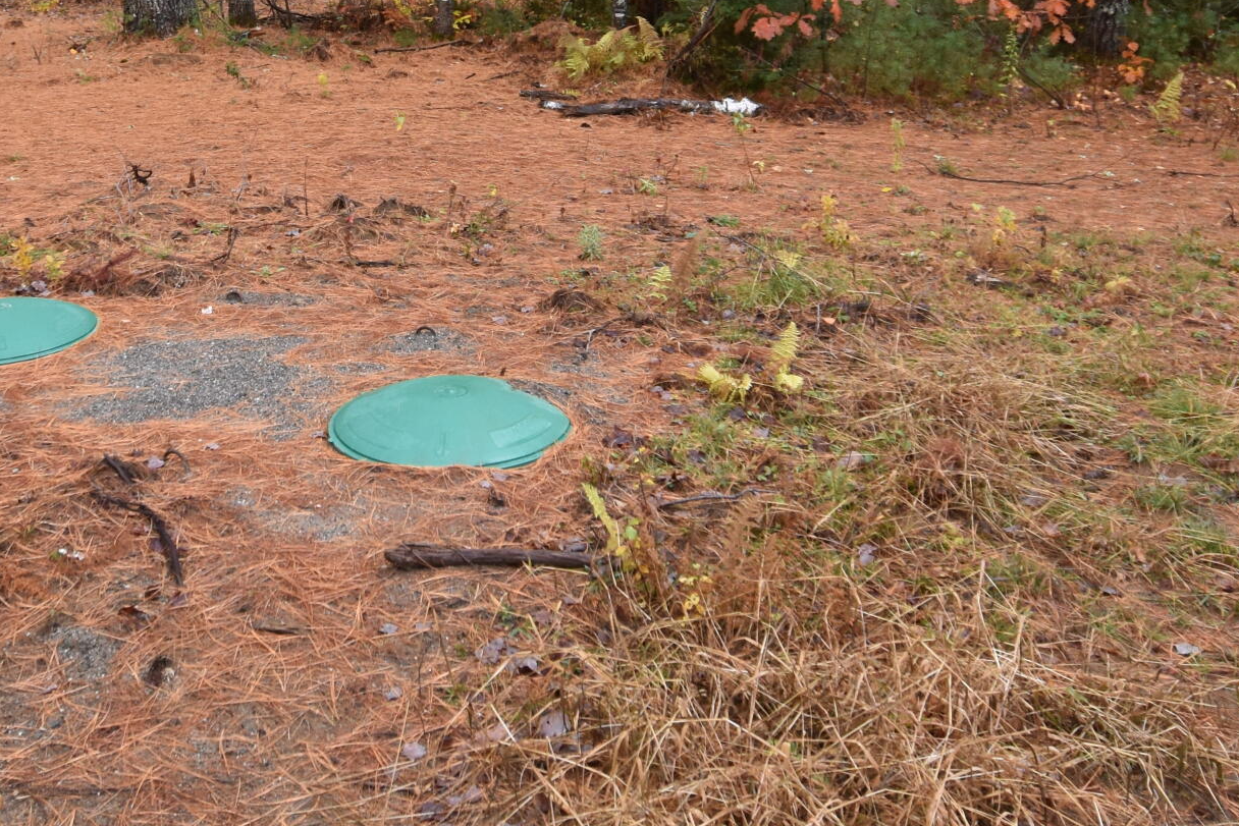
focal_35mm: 37
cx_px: 434
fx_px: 1273
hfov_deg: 51.1
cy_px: 101
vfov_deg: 34.2
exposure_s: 1/125
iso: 400
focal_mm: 10
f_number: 5.6
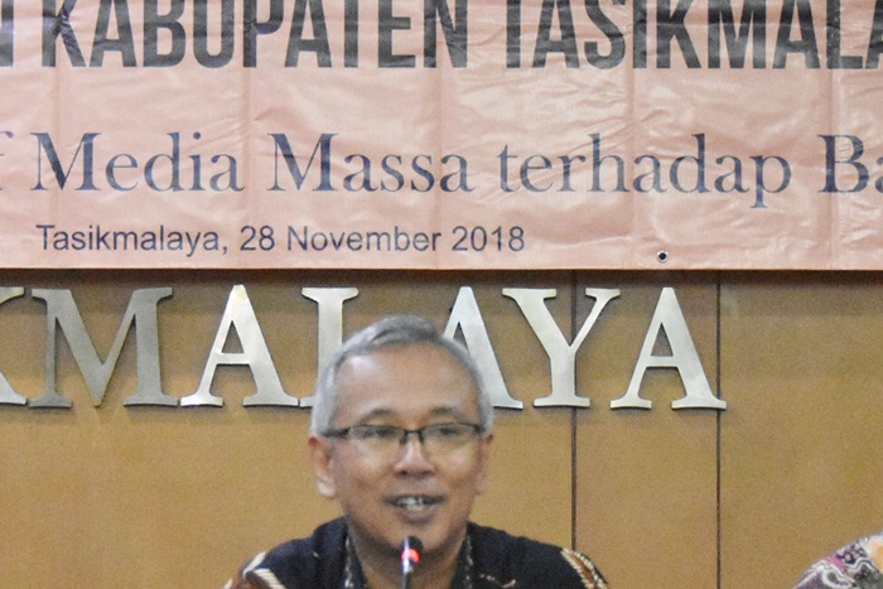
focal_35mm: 192
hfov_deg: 10.7
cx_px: 322
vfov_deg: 7.2
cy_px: 330
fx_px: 4710
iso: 8000
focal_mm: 56
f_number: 4.8
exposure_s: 1/60
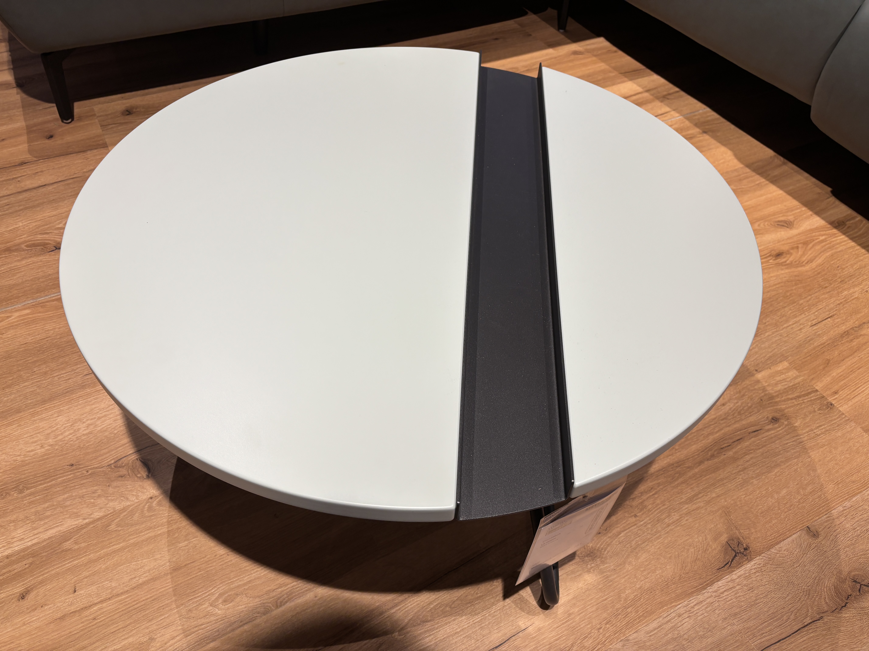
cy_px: 326
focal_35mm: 26
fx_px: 653
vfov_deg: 53.1
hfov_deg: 67.3
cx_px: 434
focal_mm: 5.96
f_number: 1.6
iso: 64
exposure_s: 1/100
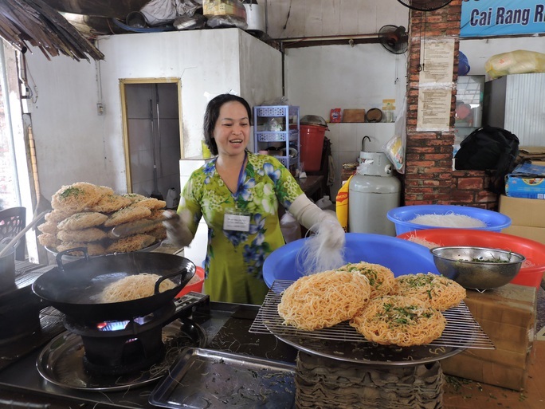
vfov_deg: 46.8
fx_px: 472
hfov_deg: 60.0
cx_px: 272
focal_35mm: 30
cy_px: 204
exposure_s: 1/15
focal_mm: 5.4
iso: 400
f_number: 3.1
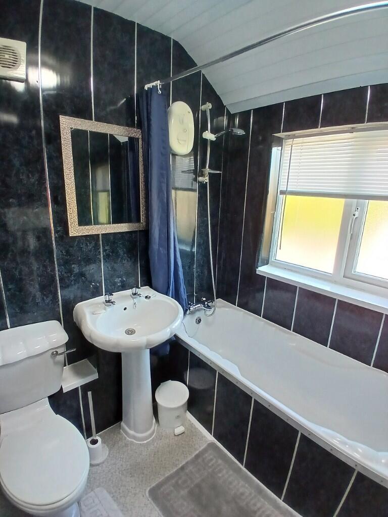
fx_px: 254
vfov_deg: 91.0
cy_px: 258
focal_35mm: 17
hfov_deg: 74.7
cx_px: 194
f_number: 2.2
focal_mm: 1.4
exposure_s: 1/33.3
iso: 100
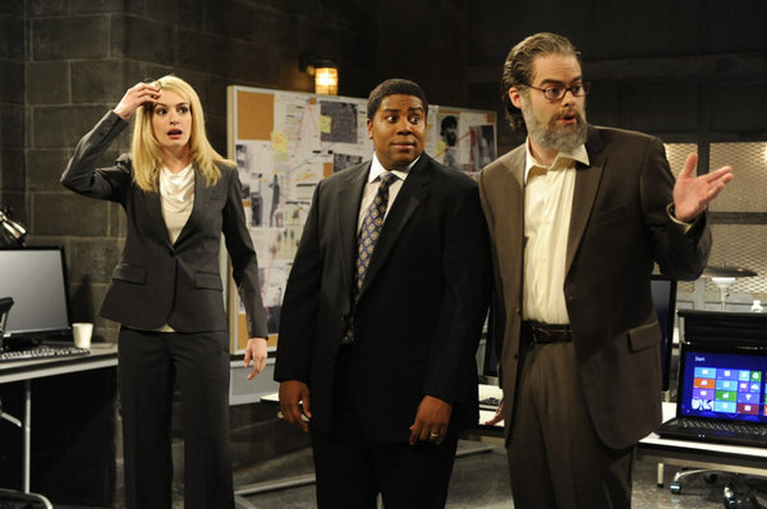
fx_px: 1277
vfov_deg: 22.6
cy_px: 254
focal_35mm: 60
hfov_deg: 33.4
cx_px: 384
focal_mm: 60
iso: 3200
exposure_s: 1/125
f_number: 2.8
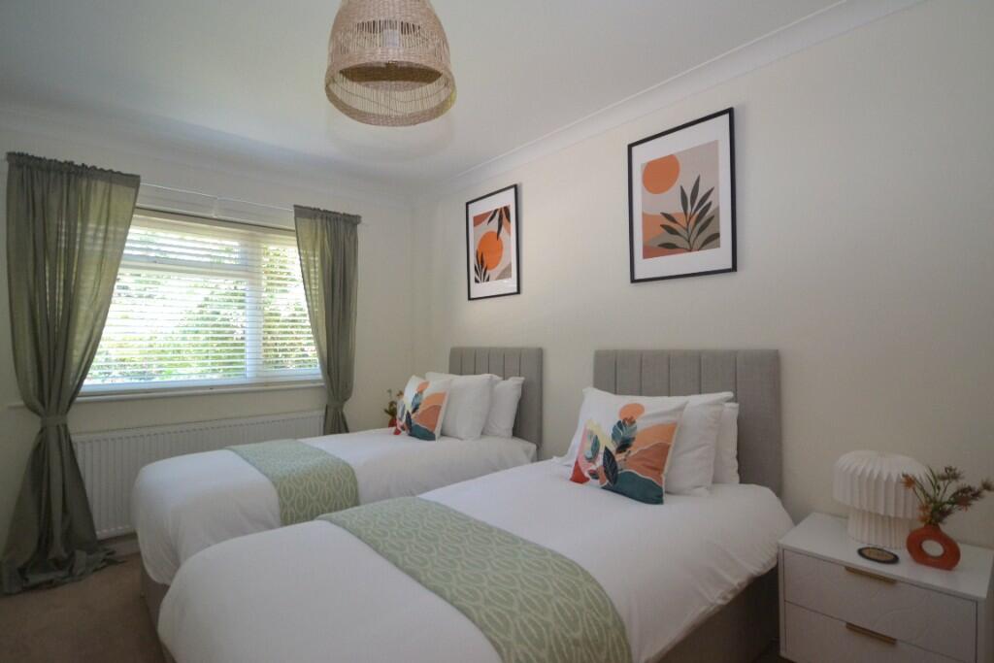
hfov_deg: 100.4
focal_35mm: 15
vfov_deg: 77.3
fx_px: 414
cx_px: 497
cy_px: 332
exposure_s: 1/60
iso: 2000
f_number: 4
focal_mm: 10
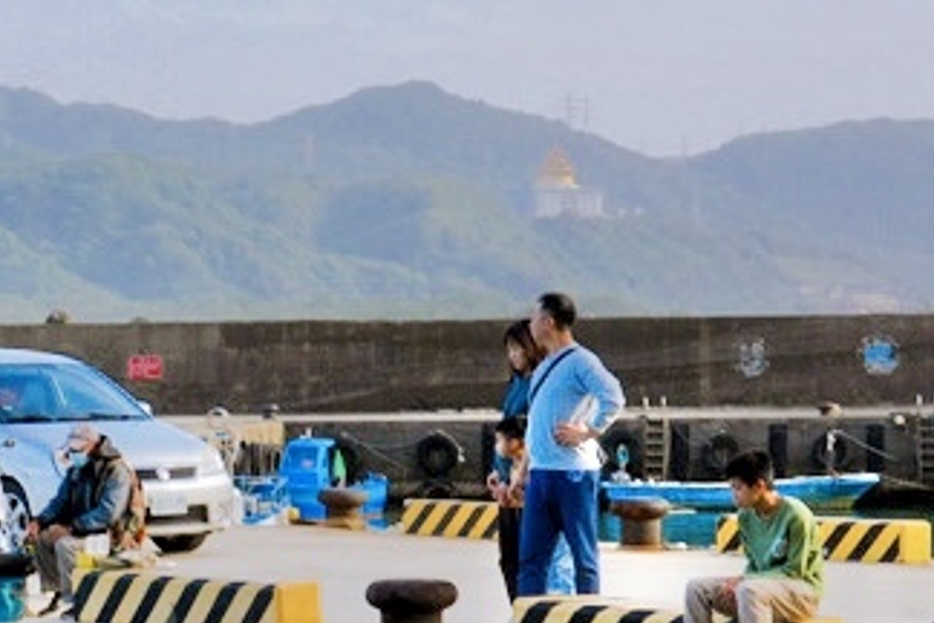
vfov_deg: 9.8
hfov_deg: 14.6
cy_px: 523
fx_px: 3606
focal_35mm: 139
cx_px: 63
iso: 320
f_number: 18
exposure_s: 1/60
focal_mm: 44
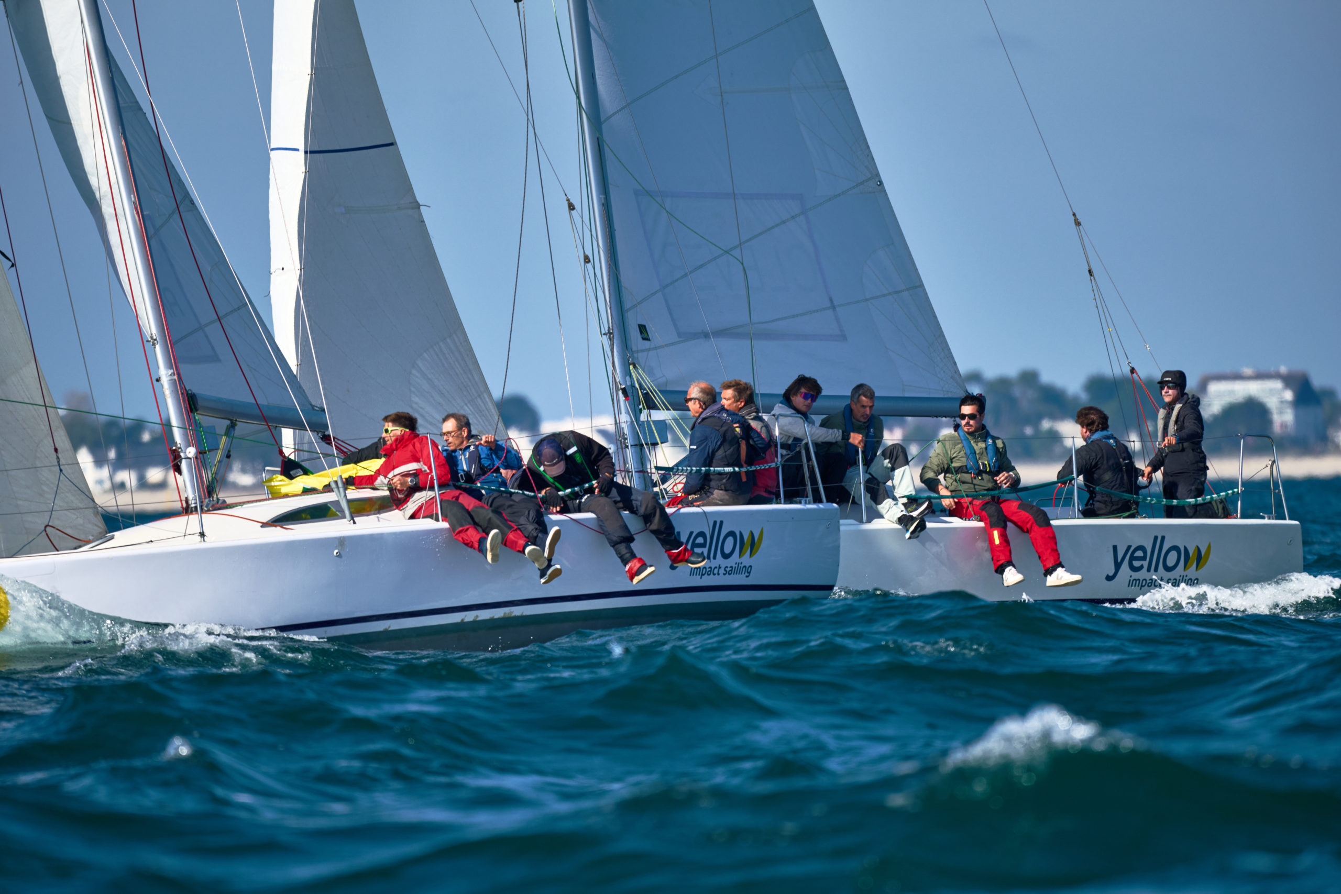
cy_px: 447
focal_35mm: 600
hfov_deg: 3.4
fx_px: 22350
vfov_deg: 2.3
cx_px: 670
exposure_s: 1/1600
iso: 200
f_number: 6.3
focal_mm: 600
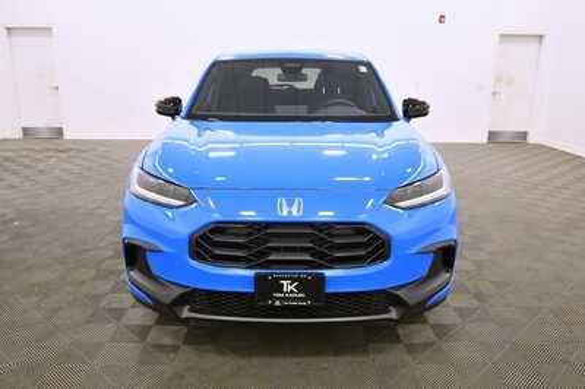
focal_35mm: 30
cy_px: 194
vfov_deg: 43.5
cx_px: 292
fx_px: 487
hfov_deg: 62.0
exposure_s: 1/125
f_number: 5.6
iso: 1250
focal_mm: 20
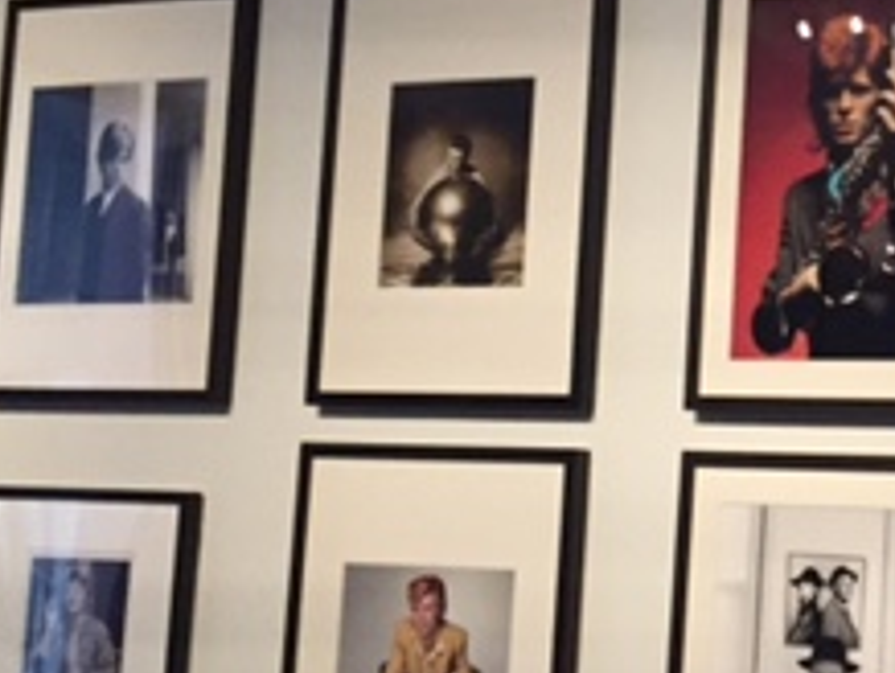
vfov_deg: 17.4
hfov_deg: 21.6
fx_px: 2200
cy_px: 328
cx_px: 1018
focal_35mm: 85
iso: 250
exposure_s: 1/17
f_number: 2.2
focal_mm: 4.15
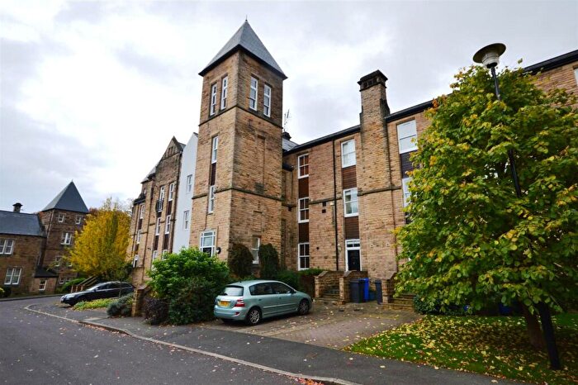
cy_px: 192
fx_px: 313
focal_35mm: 20
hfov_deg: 85.4
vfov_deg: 63.2
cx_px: 289
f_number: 8
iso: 400
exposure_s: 1/80
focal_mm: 13
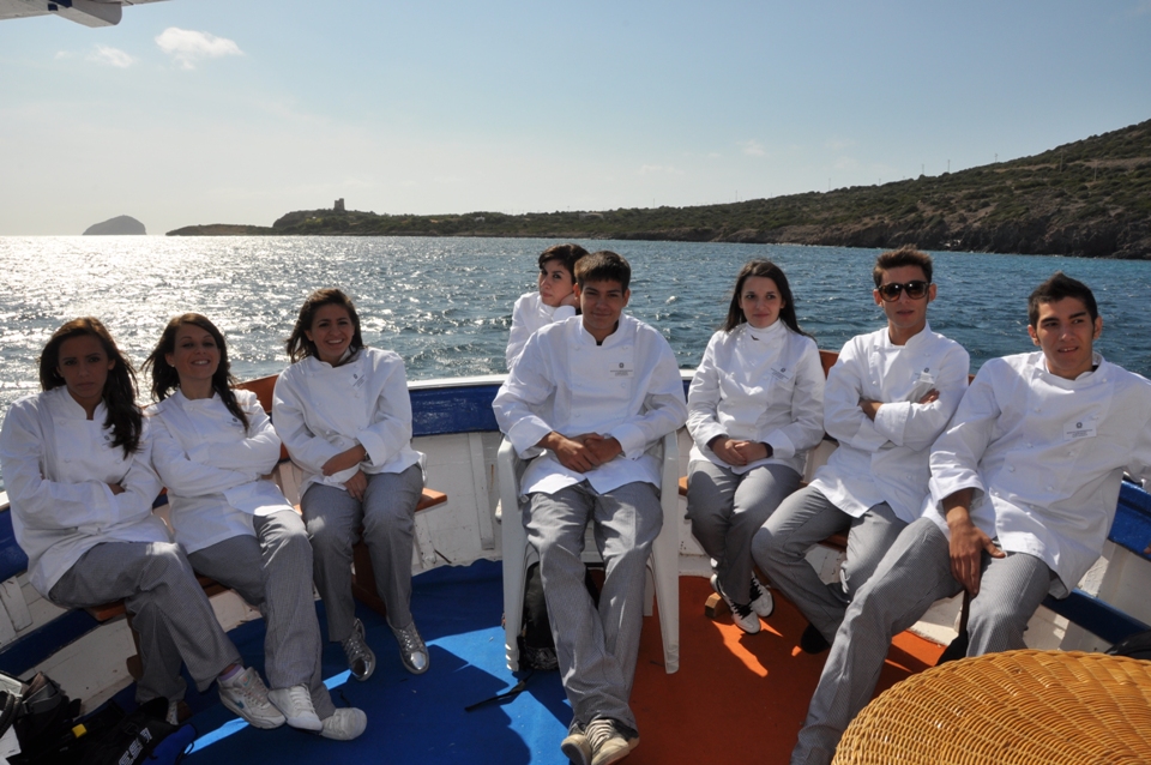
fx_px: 862
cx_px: 576
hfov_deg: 67.4
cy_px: 382
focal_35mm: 27
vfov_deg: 47.8
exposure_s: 1/200
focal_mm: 18
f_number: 18
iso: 200
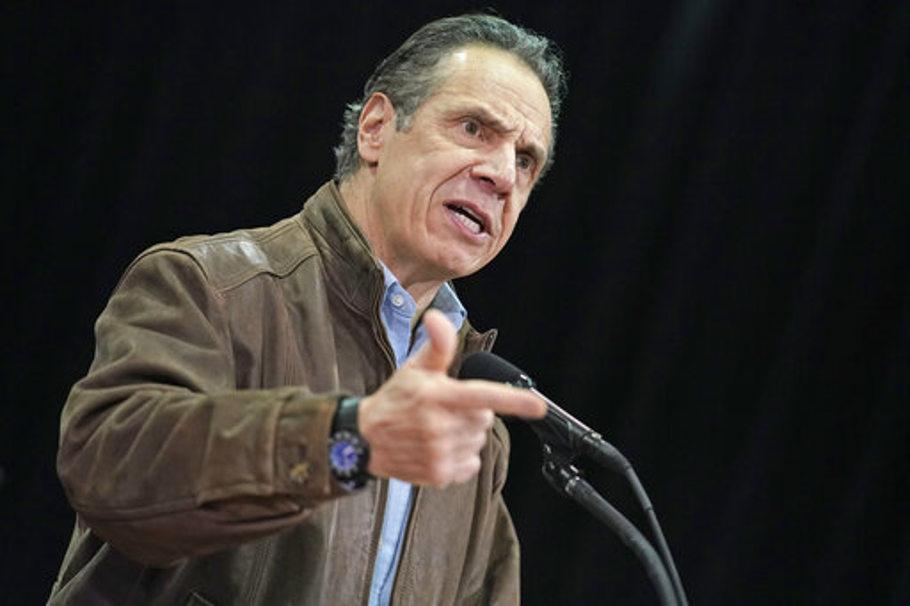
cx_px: 455
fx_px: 5054
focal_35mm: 200
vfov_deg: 6.9
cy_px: 303
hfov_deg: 10.3
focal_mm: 200
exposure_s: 1/320
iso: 3200
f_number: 2.8
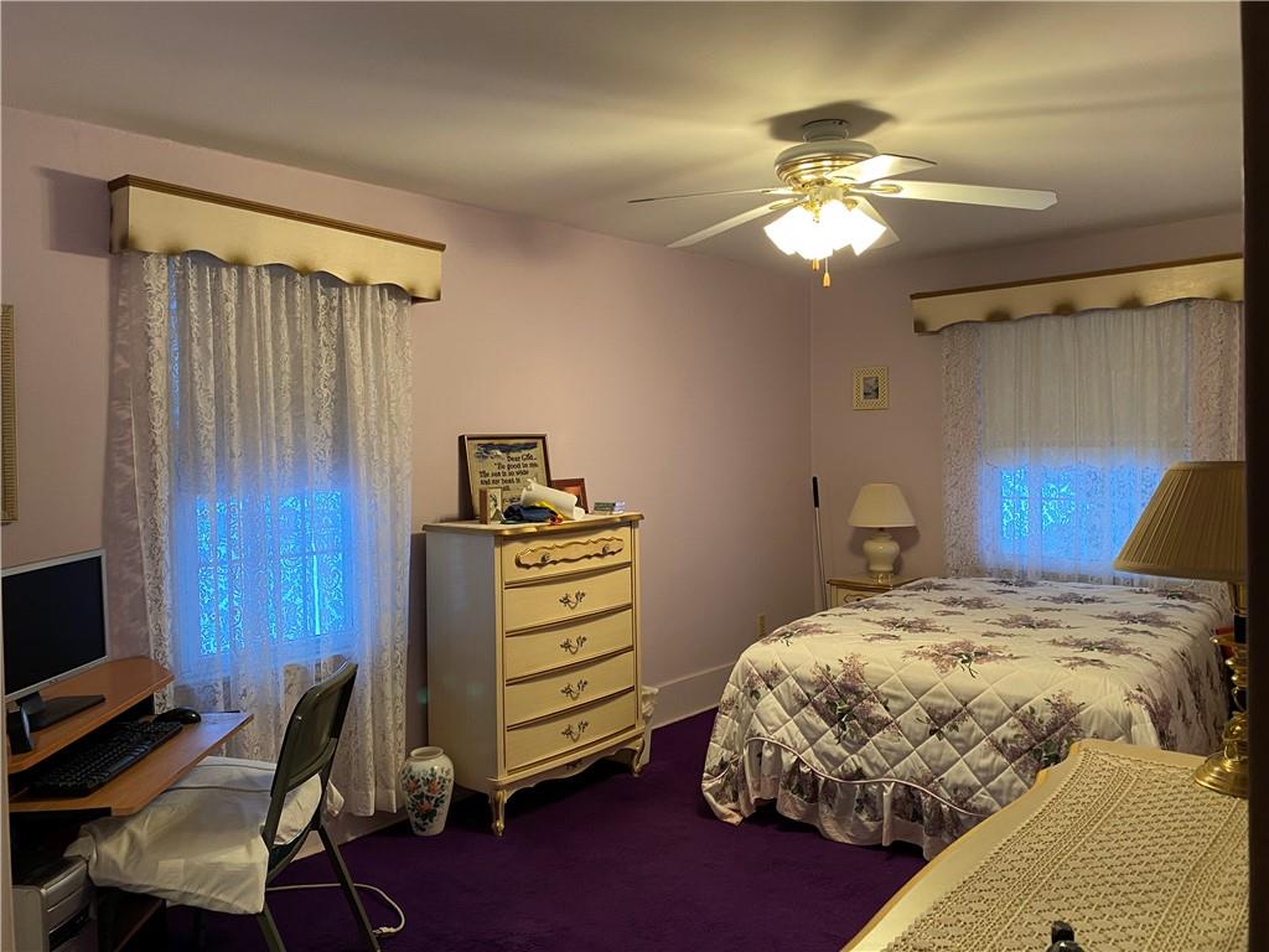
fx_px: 953
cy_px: 476
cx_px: 634
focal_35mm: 26
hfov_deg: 67.3
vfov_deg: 53.1
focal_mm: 4.25
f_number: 1.8
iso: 160
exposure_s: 1/60
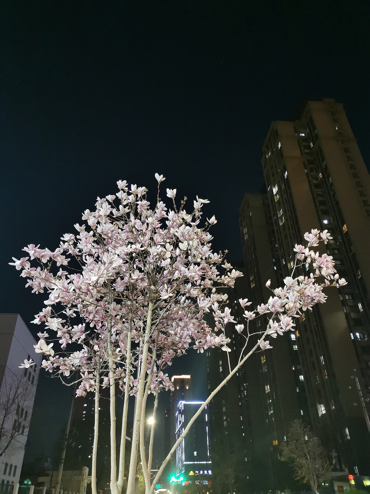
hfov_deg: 51.3
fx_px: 385
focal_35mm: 27
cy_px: 247
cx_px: 185
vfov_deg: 65.3
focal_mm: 5.58
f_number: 1.8
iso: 800
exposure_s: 1/25
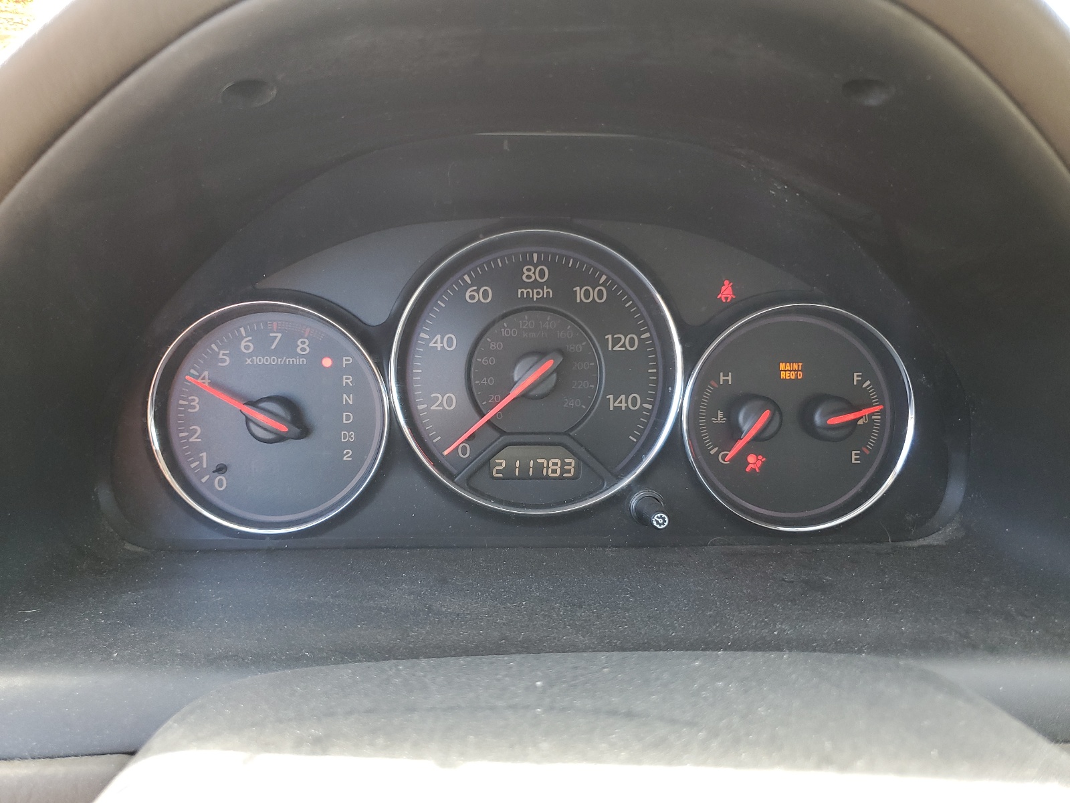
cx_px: 535
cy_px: 402
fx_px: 804
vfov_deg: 53.1
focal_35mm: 26
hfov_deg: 67.3
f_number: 1.5
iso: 69
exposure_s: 1/120
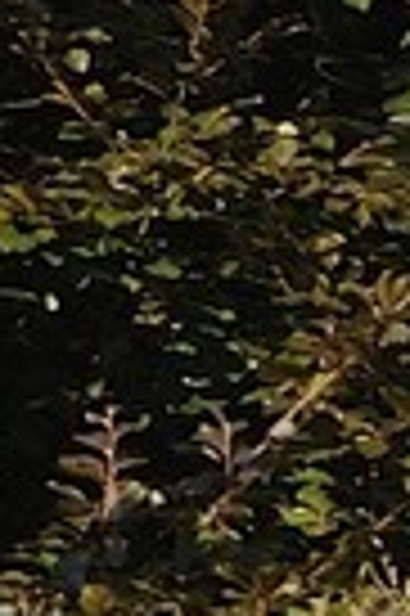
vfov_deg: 2.5
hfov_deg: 1.6
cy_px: 1781
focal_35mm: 819
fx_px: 14026
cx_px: 3442
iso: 200
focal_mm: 70
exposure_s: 1/160
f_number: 10
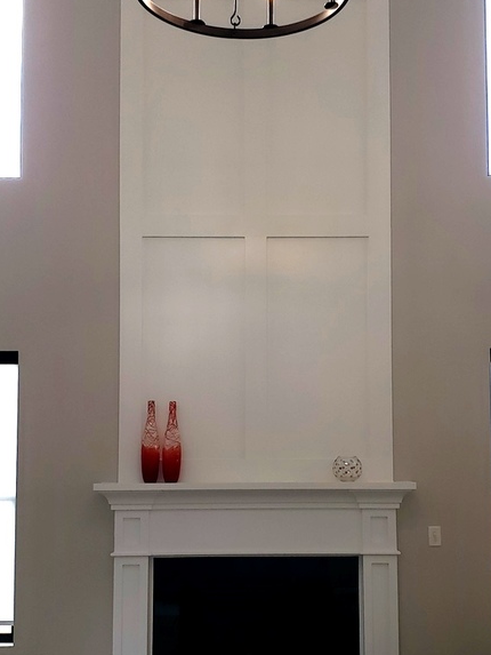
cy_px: 382
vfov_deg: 38.8
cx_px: 287
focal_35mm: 49
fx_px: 926
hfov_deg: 29.6
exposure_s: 1/120
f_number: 2.4
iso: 80
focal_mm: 4.3
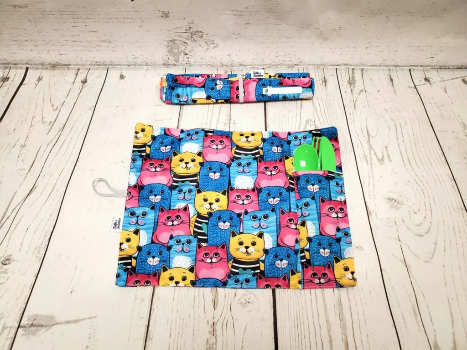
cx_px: 234
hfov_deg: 67.3
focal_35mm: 26
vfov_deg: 53.1
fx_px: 351
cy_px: 175
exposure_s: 1/120
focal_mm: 4.3
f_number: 2.4
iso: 250
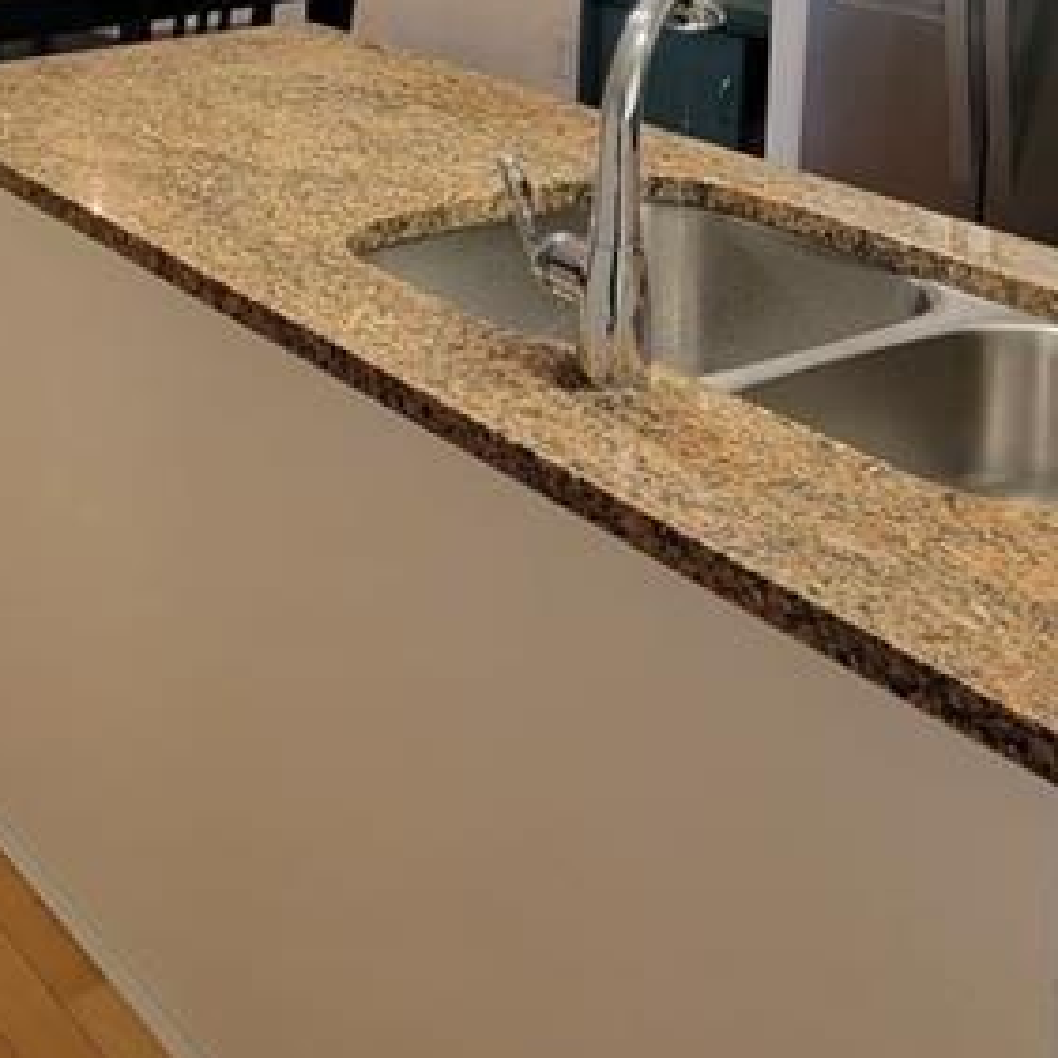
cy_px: -45
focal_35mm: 58
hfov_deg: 28.4
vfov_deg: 27.5
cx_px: 102
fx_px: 2006
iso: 320
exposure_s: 1/40
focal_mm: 6.7
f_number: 1.8
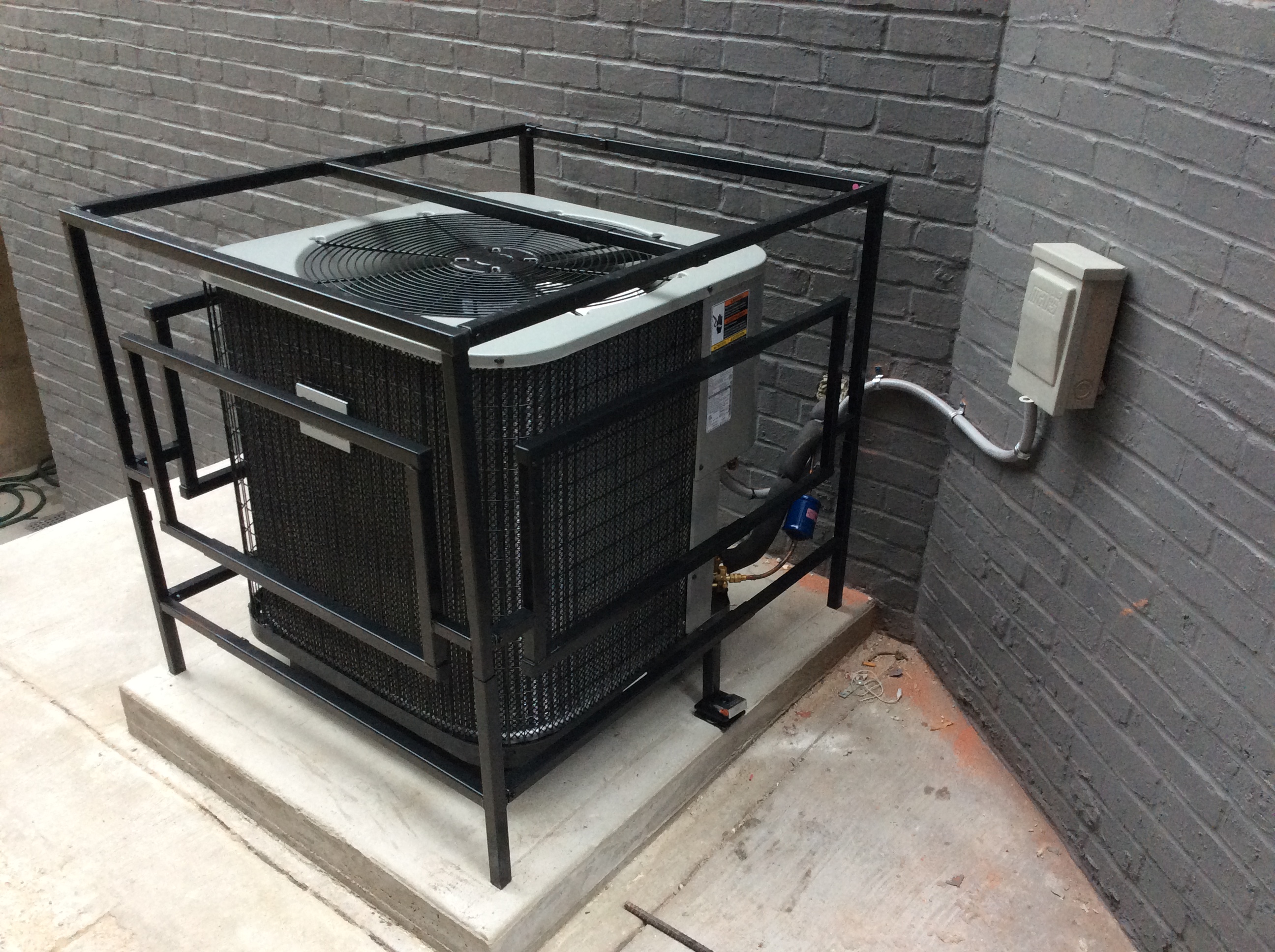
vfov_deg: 44.1
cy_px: 476
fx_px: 1177
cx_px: 638
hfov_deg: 56.9
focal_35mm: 32
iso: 125
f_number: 2.4
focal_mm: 3.3
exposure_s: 1/24
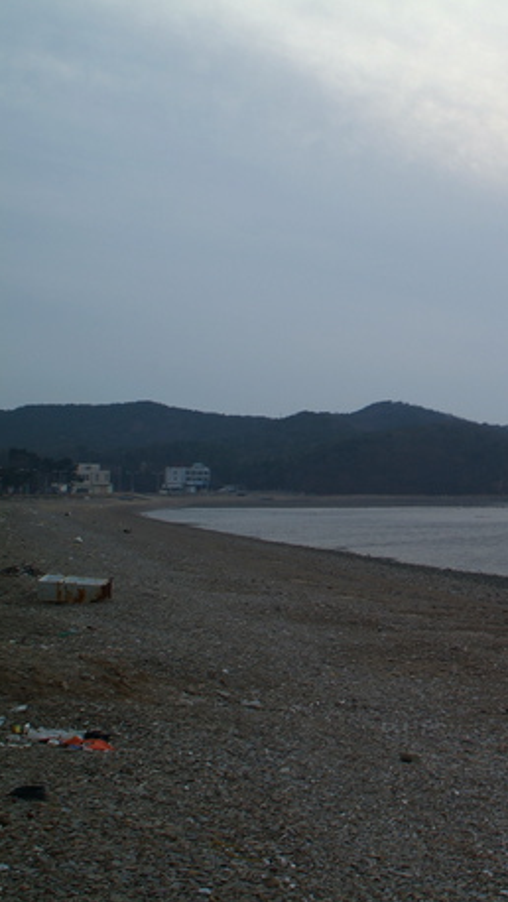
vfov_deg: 42.9
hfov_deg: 22.3
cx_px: 665
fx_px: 1148
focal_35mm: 48
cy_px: 453
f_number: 8
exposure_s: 1/250
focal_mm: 20
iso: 200
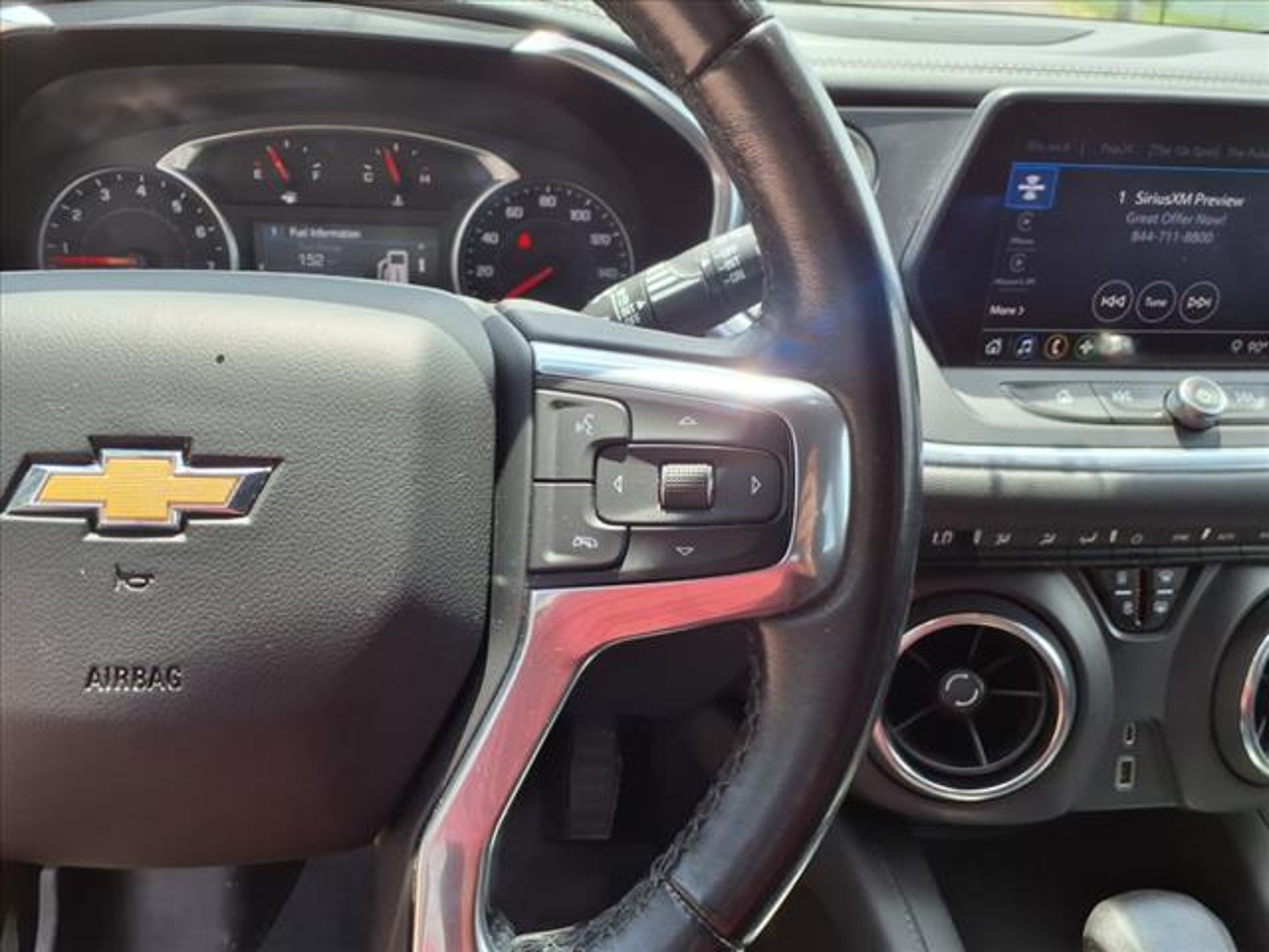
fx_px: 990
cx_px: 634
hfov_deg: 65.3
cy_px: 476
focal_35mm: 27
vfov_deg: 51.4
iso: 40
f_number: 1.9
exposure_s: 1/169
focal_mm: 3.58
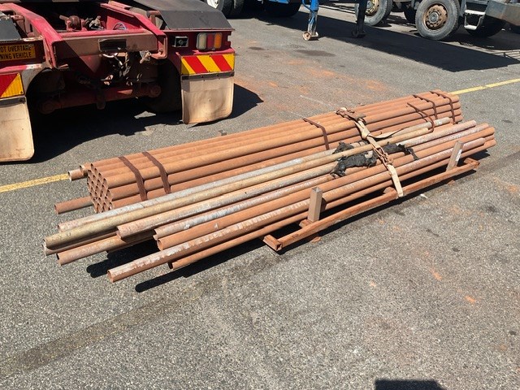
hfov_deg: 61.7
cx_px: 260
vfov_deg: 48.2
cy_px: 195
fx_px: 436
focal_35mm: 29
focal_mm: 3
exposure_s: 1/1848
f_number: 1.8
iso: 16
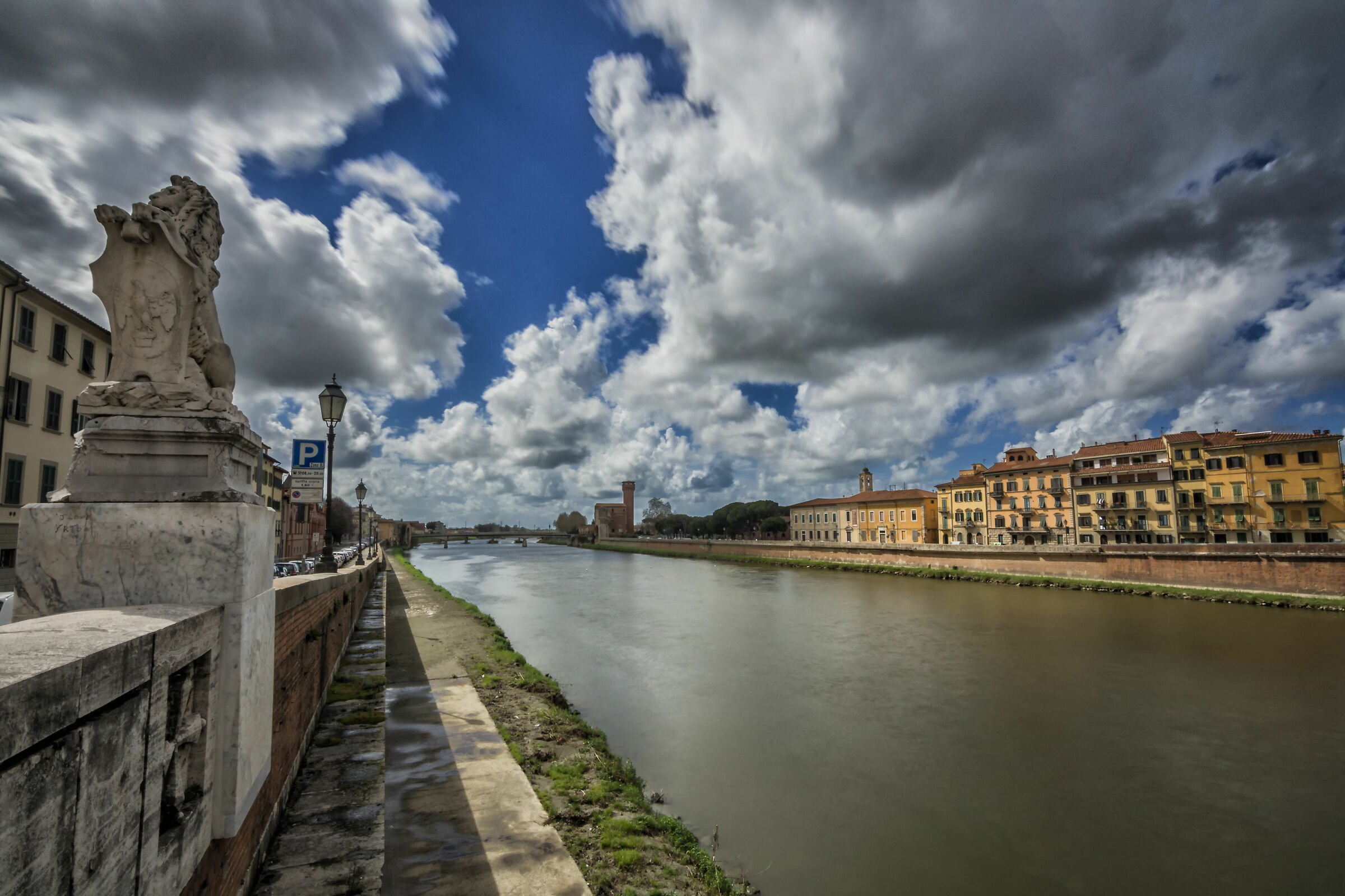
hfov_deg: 95.0
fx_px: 616
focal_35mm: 16
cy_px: 448
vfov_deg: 72.1
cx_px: 672
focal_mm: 11
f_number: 22
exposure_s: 3
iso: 100
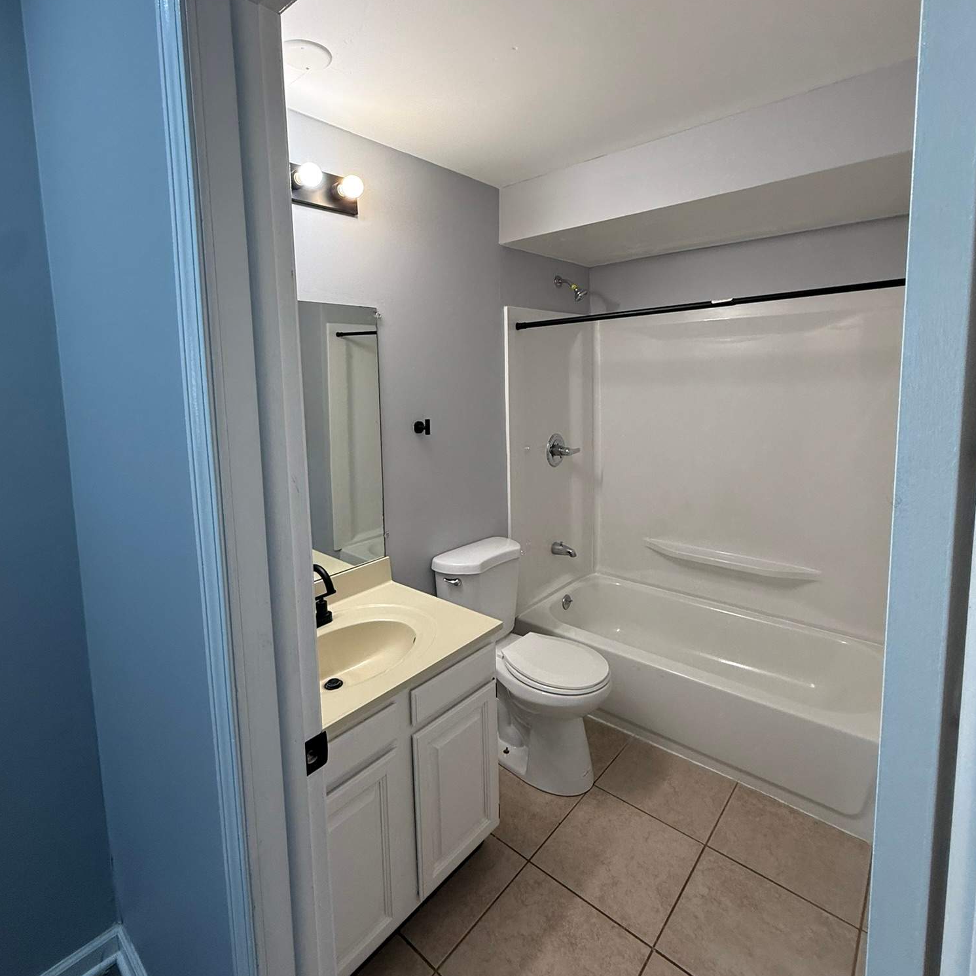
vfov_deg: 83.6
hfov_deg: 84.0
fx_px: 542
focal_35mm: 17
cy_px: 430
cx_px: 479
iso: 160
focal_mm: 2.22
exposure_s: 1/120
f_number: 2.2
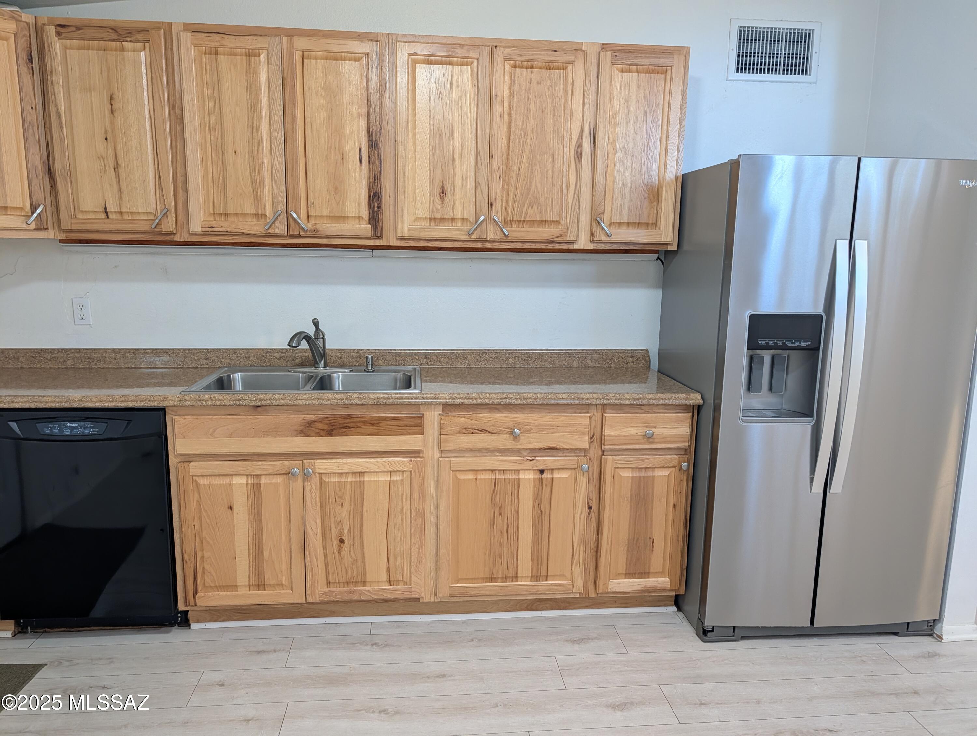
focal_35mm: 24
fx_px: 678
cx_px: 488
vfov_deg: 56.9
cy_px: 368
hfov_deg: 71.5
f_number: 1.68
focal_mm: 6.9
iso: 22
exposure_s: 1/40
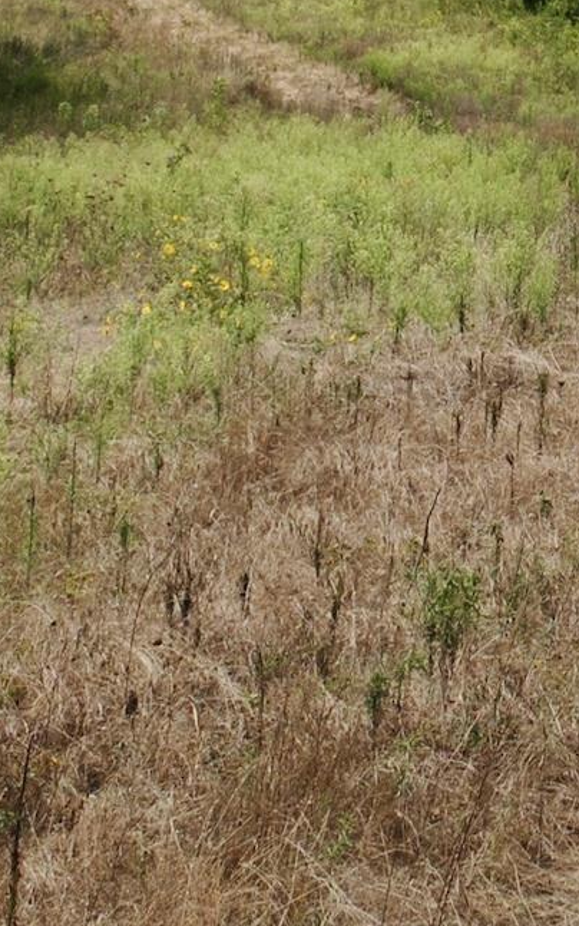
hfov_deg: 6.7
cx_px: 794
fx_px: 4896
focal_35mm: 194
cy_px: -70
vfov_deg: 10.7
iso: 100
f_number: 8
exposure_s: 1/250
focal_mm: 32
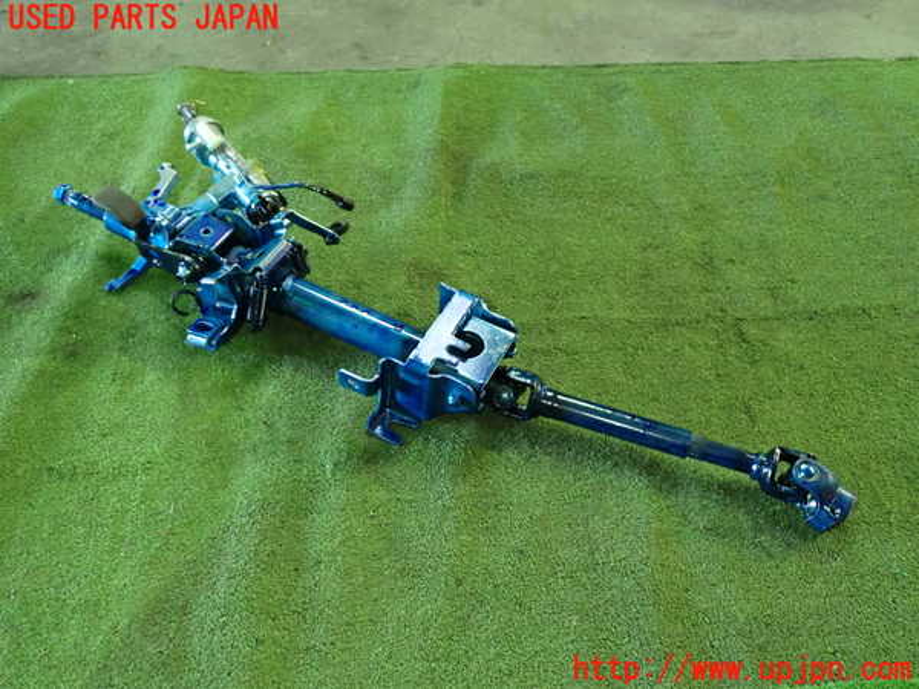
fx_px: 796
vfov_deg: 46.8
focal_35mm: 30
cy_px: 344
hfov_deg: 60.0
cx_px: 460
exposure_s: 1/25
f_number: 2.3
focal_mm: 5.4
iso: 800
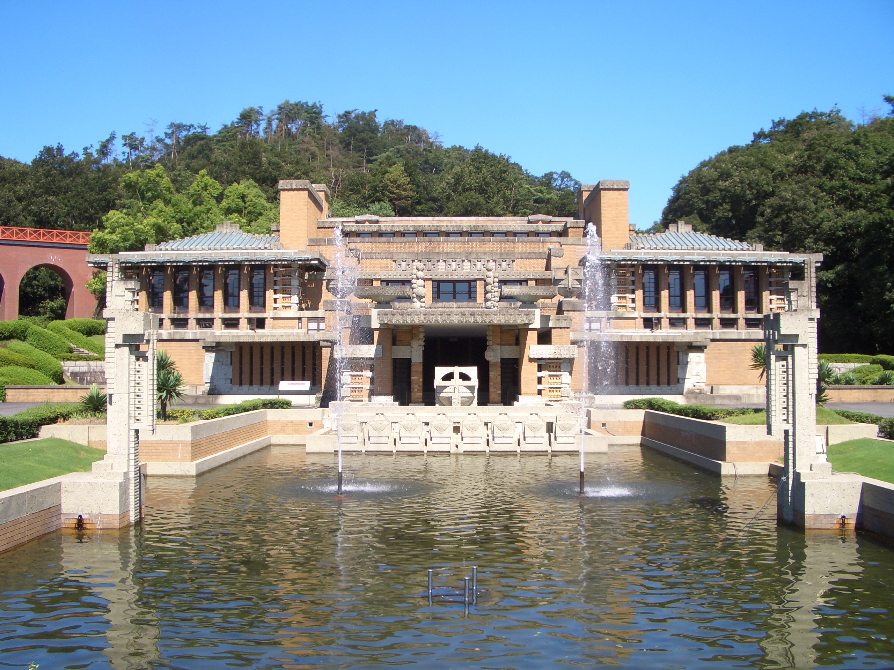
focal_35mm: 35
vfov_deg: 40.7
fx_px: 904
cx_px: 447
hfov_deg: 52.6
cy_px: 335
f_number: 4.3
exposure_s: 1/250
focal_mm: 5.8
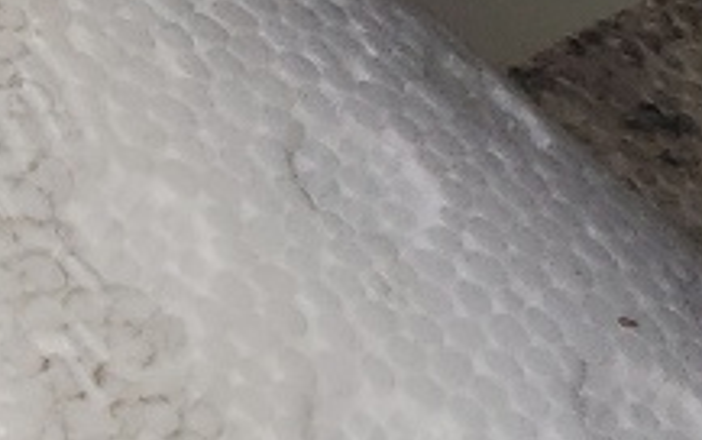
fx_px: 3887
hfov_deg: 9.7
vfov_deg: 6.3
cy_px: -485
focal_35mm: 203
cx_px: -647
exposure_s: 1/833
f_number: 1.5
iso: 50
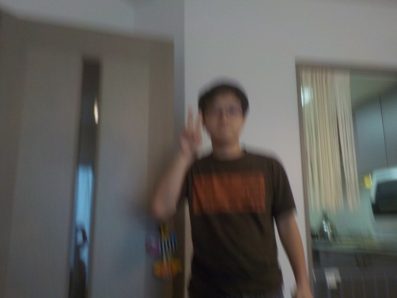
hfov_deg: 60.0
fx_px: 344
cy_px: 149
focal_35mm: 30
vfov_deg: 46.8
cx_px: 198
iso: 280
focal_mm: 4.1
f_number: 3.3
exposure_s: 1/30
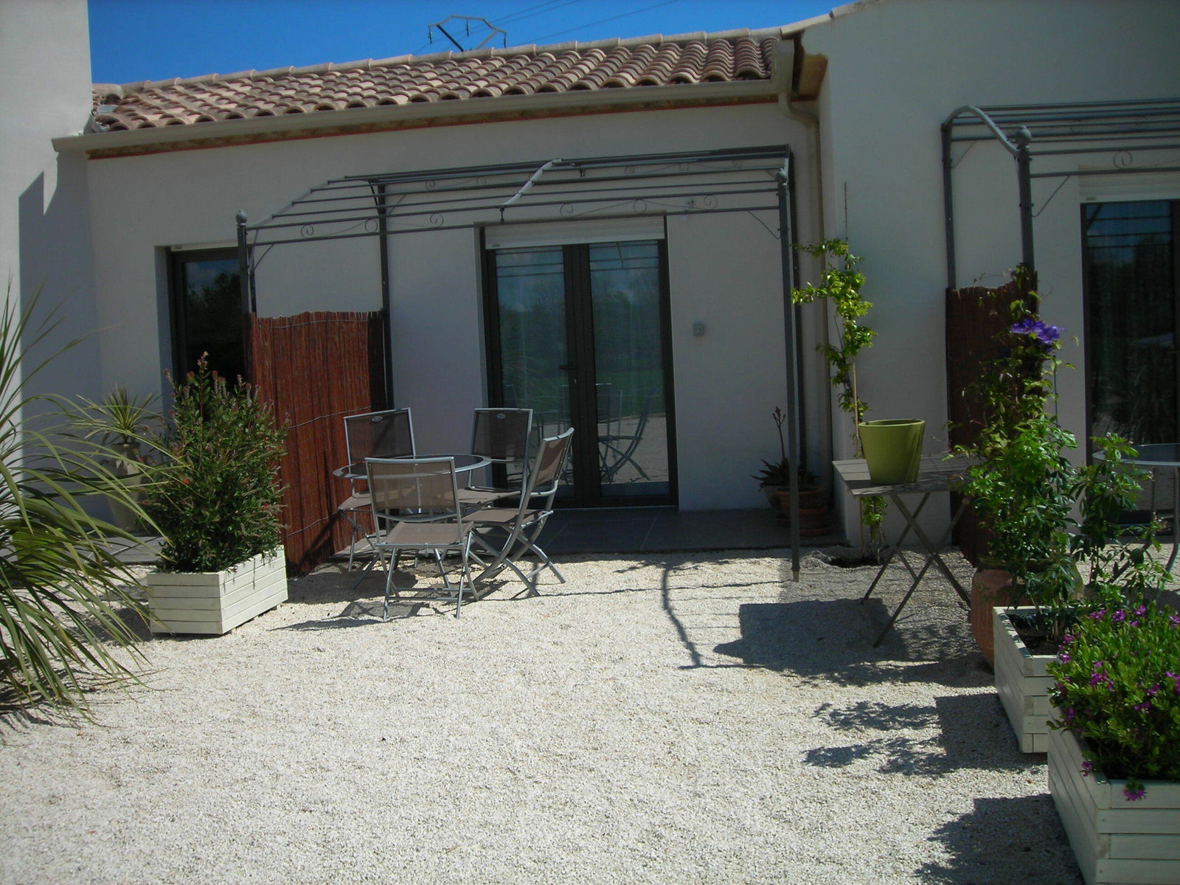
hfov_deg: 49.0
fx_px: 1295
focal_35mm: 38
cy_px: 442
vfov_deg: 37.7
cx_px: 590
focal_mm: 6.3
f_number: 6.4
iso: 50
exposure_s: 1/247
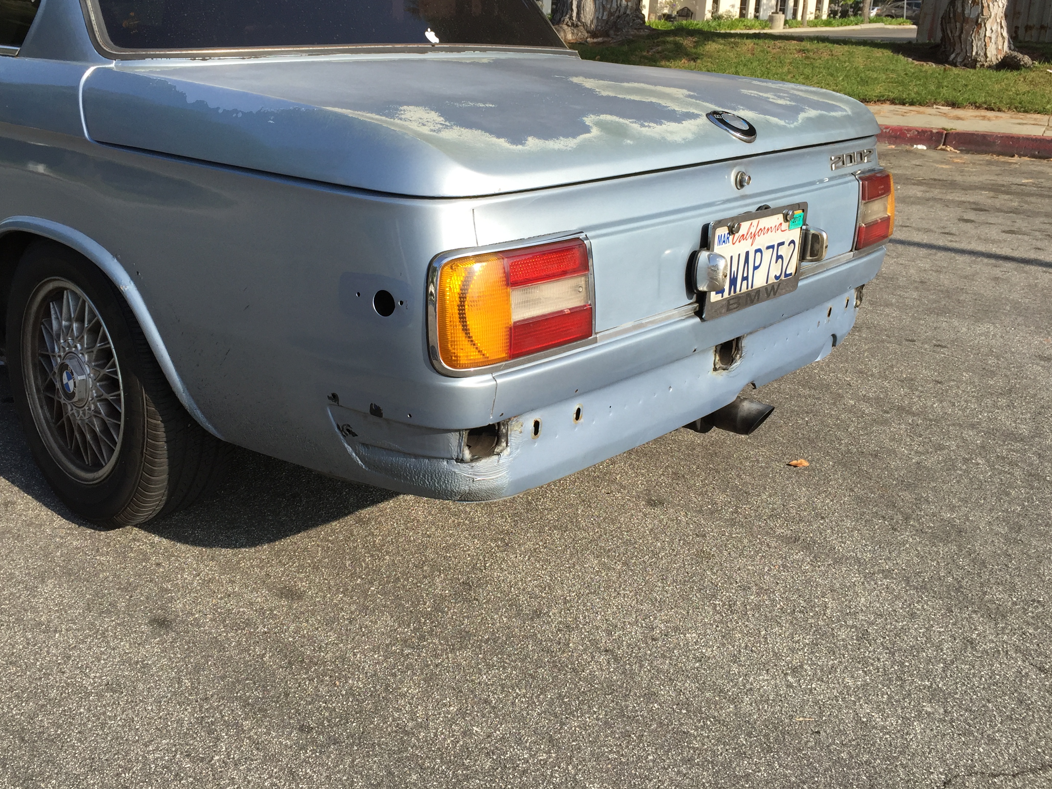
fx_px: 1003
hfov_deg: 55.2
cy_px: 347
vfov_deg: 42.9
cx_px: 468
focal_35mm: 33
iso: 32
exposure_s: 1/1199
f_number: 2.2
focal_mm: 4.15
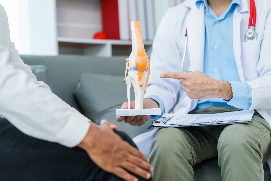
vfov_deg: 16.1
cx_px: 136
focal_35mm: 85
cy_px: 90
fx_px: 640
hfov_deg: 23.9
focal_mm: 85
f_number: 2.2
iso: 250
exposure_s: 1/200
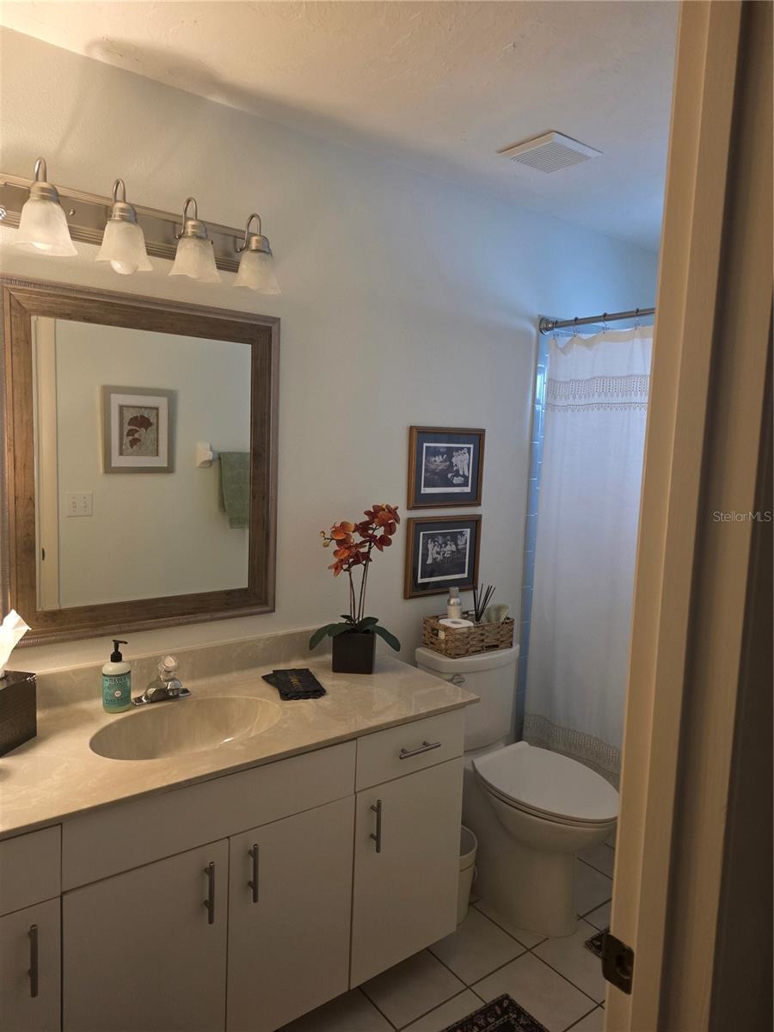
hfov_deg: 58.9
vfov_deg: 73.9
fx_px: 686
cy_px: 516
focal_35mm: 23
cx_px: 387
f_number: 1.7
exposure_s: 1/120
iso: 320
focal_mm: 6.25
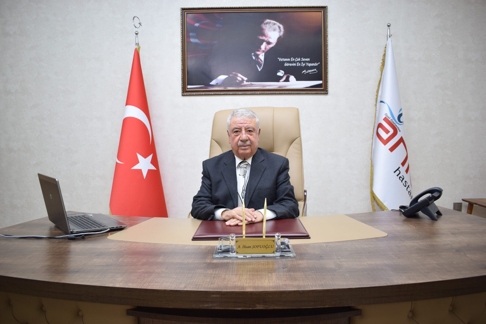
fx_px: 364
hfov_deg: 67.4
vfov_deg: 47.9
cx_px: 243
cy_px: 162
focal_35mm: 27
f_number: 4
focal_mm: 18
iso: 400
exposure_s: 1/60
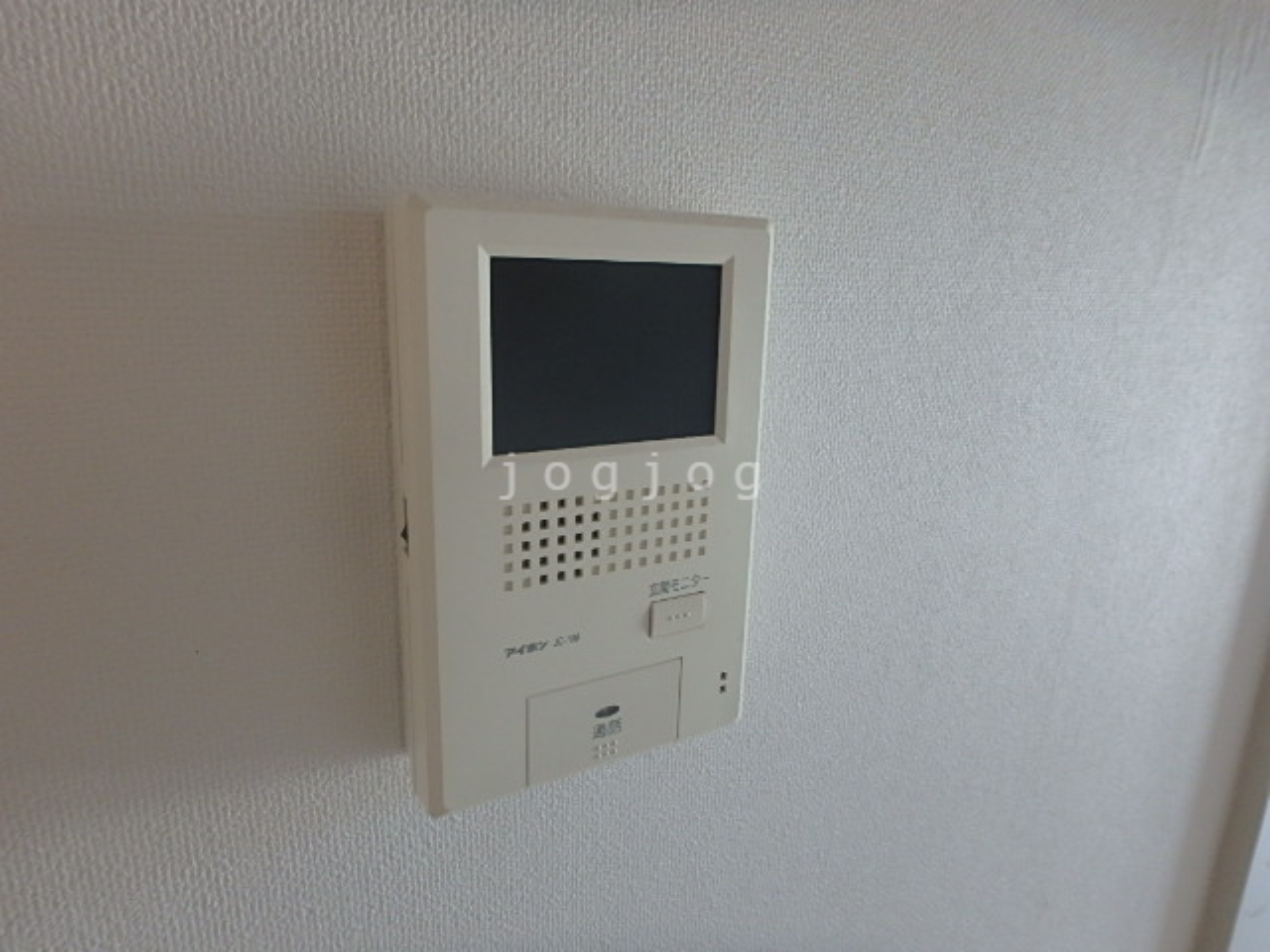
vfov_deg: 63.4
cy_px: 476
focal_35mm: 21
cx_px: 635
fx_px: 770
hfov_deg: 79.0
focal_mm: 3.7
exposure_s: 1/30
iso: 250
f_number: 3.5
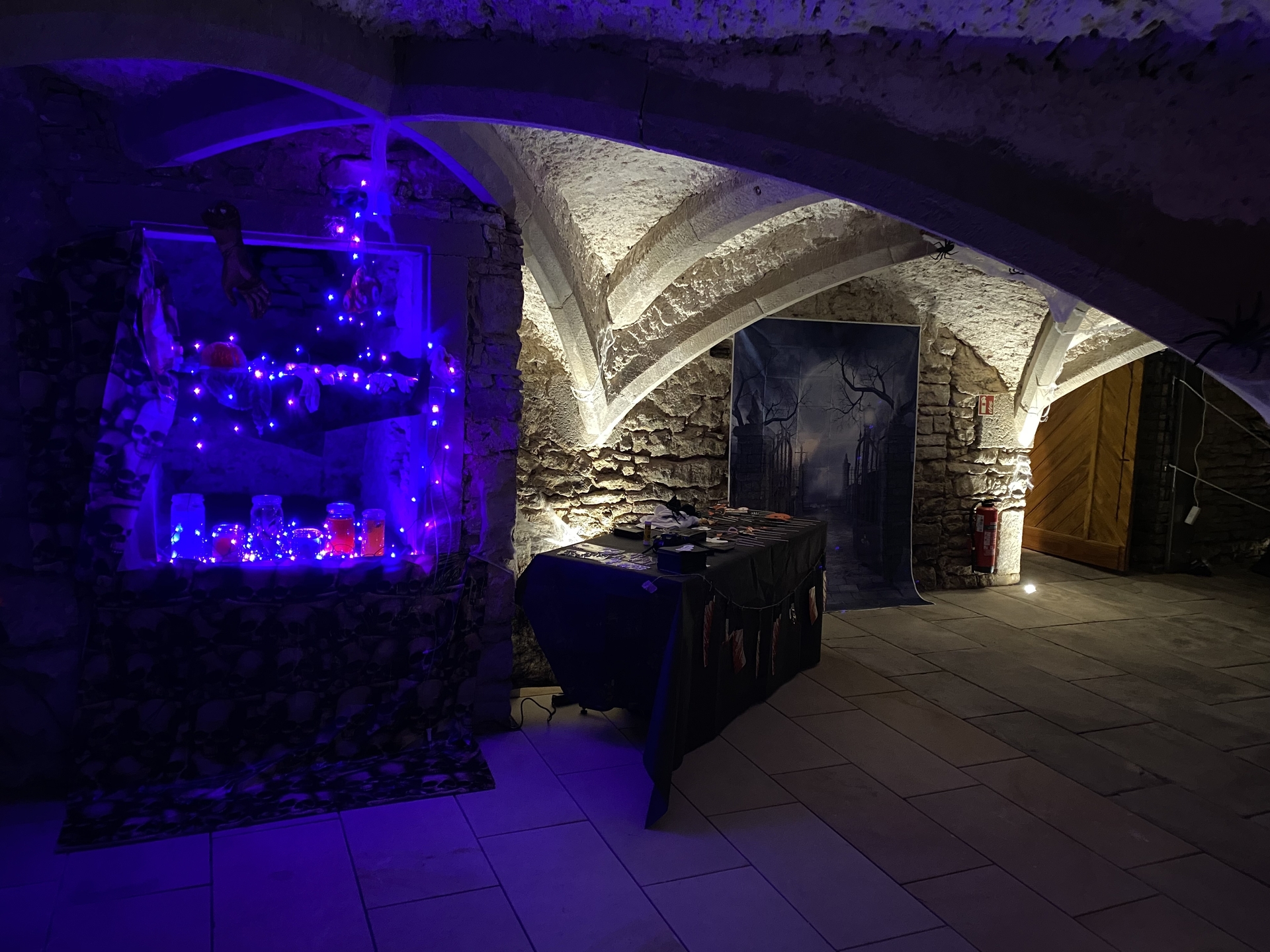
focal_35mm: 26
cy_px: 476
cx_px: 635
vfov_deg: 53.1
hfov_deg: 67.3
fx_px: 954
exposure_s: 1/25
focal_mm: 4.25
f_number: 1.8
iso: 800
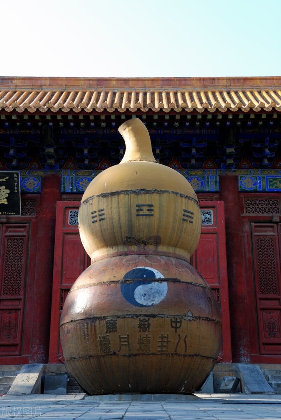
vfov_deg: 37.8
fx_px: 613
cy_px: 210
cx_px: 140
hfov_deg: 25.8
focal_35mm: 52
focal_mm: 35
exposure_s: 1/60
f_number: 5.6
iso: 100
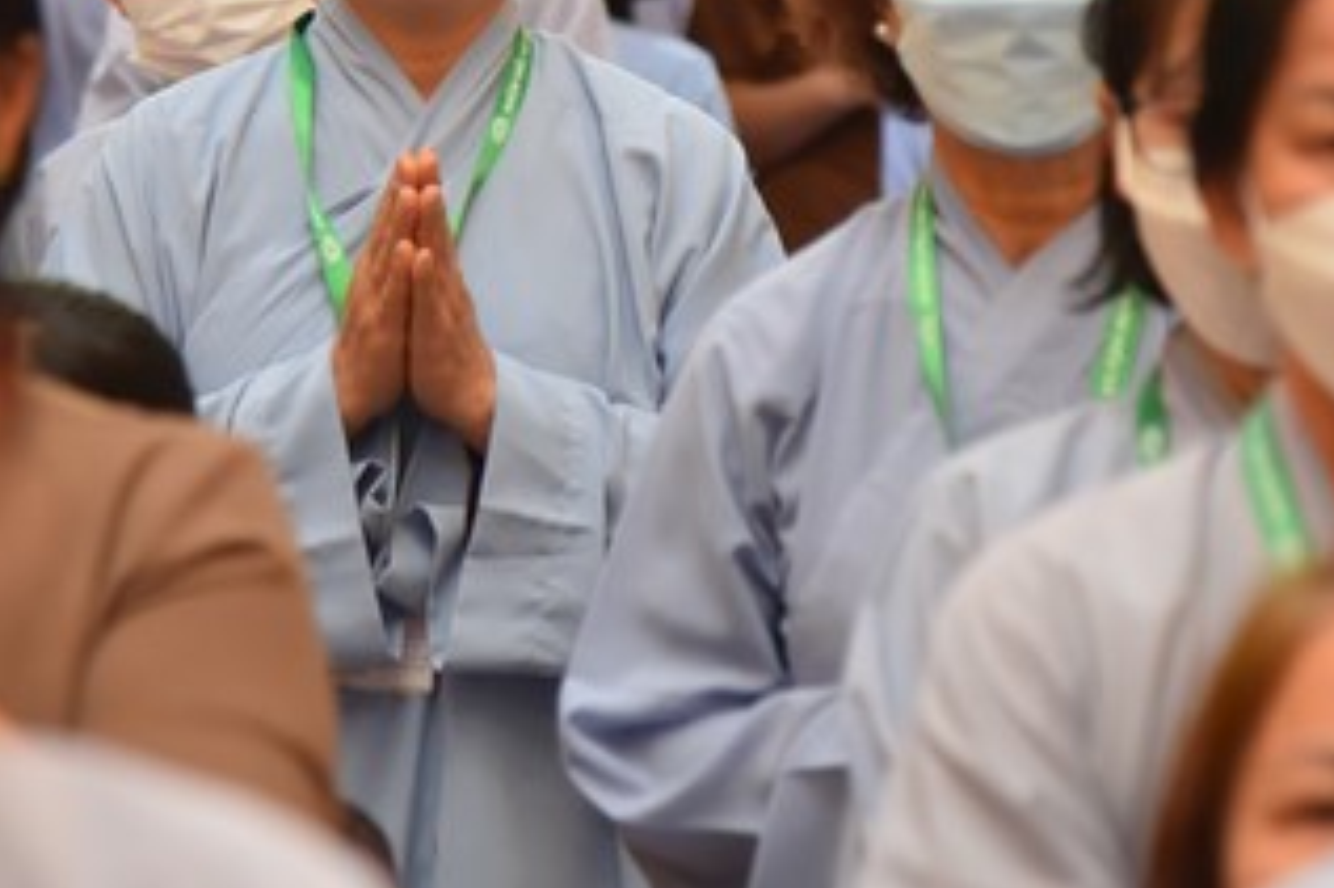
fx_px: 9111
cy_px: -19
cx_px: 551
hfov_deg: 8.4
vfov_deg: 5.6
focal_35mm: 246
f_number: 4.5
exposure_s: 1/125
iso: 1600
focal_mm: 120
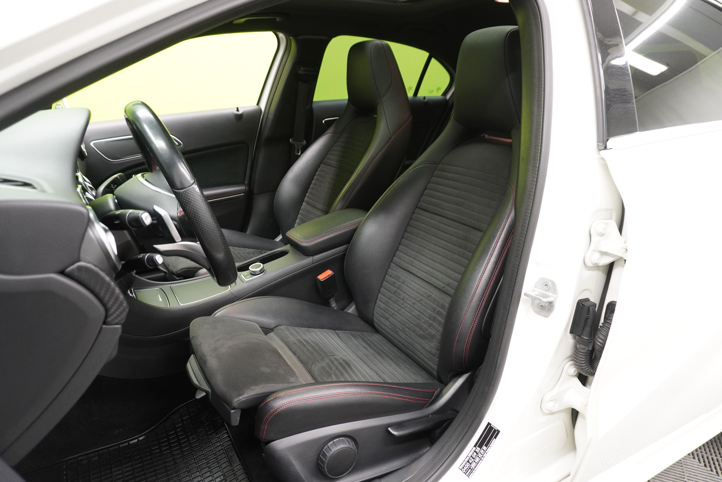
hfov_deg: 73.7
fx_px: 481
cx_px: 361
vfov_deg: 53.1
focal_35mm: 24
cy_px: 241
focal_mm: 16
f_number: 3.5
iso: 1000
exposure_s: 1/30
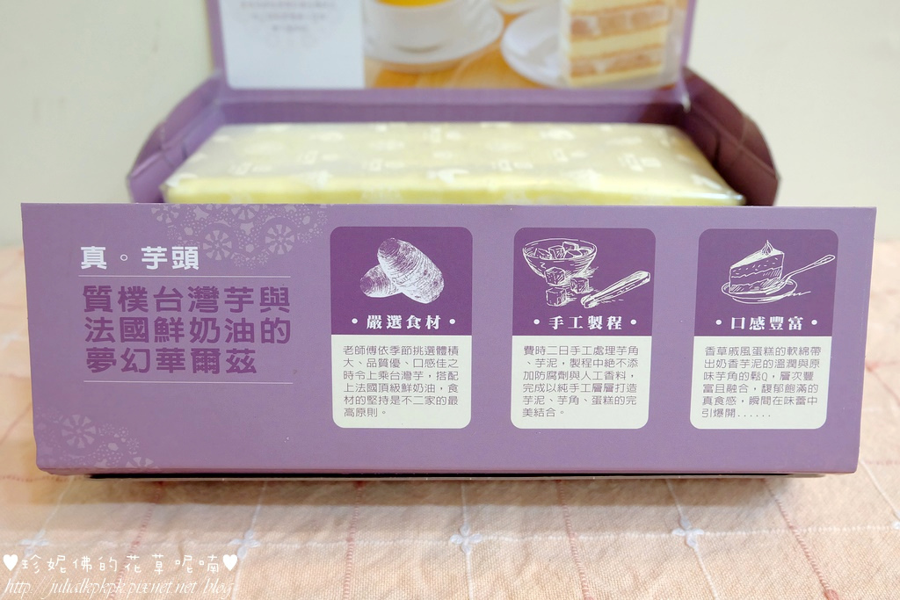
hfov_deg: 61.9
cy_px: 300
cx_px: 450
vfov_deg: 43.6
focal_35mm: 30
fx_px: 750
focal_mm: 20.1
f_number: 5.6
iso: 3200
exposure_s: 1/20
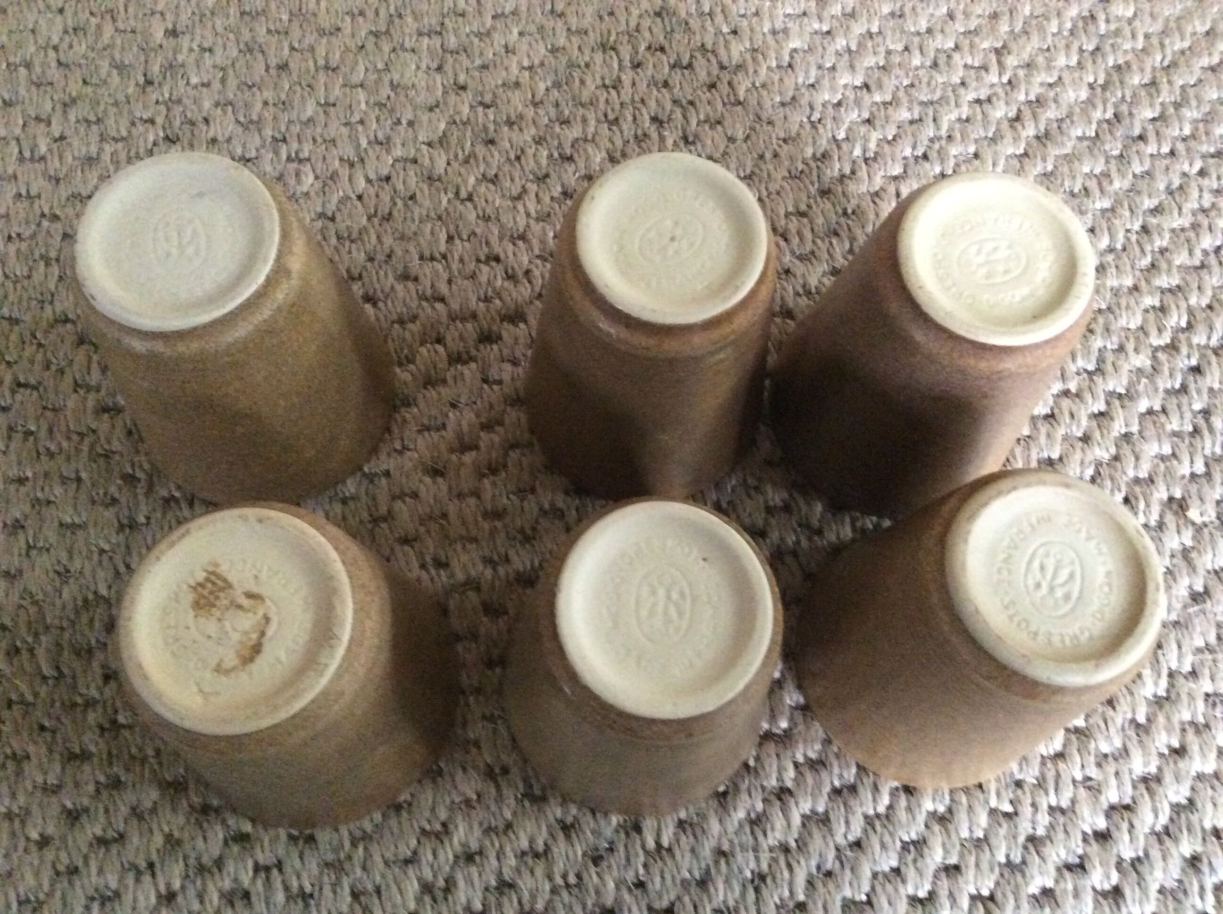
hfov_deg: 56.9
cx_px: 612
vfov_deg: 44.1
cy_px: 457
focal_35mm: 32
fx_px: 1129
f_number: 2.4
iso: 500
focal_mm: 3.3
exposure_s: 1/17
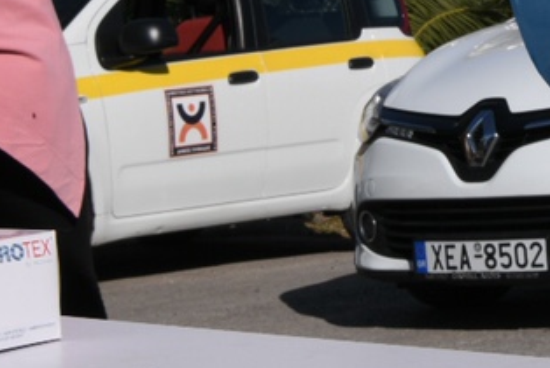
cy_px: 32
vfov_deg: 8.0
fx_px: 2615
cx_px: 888
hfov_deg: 11.4
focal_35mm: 171
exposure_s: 1/200
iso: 200
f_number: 22
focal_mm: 42
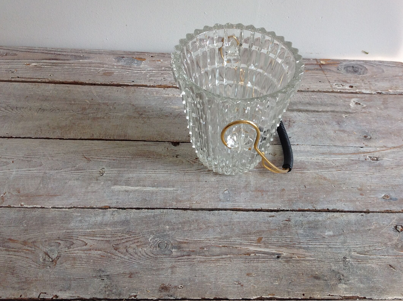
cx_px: 228
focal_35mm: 43
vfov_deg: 33.4
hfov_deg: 43.8
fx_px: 500
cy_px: 123
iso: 80
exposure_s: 1/120
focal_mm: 4.28
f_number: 2.4
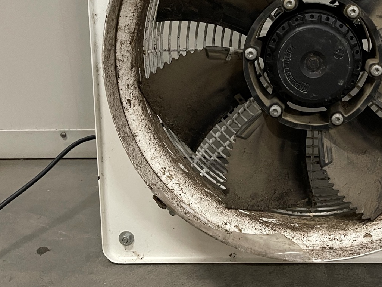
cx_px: 303
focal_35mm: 52
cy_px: 65
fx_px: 574
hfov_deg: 35.7
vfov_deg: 27.6
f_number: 1.6
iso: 400
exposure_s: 1/50
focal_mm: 5.1
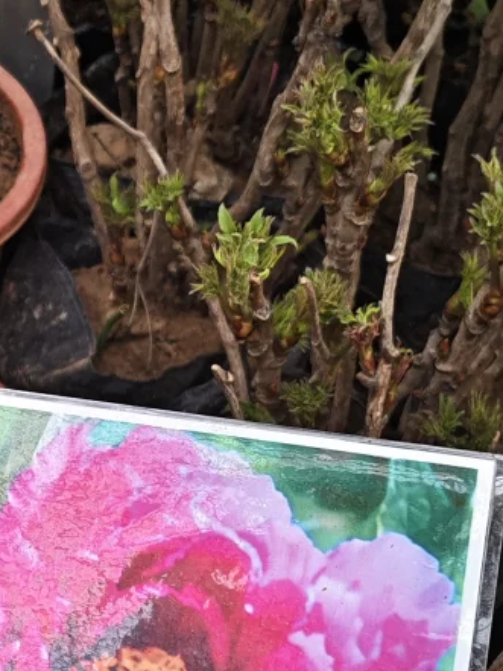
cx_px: -233
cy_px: 401
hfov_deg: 17.7
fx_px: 1454
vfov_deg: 26.0
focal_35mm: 75
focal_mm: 5.56
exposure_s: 1/100
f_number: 1.88
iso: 159
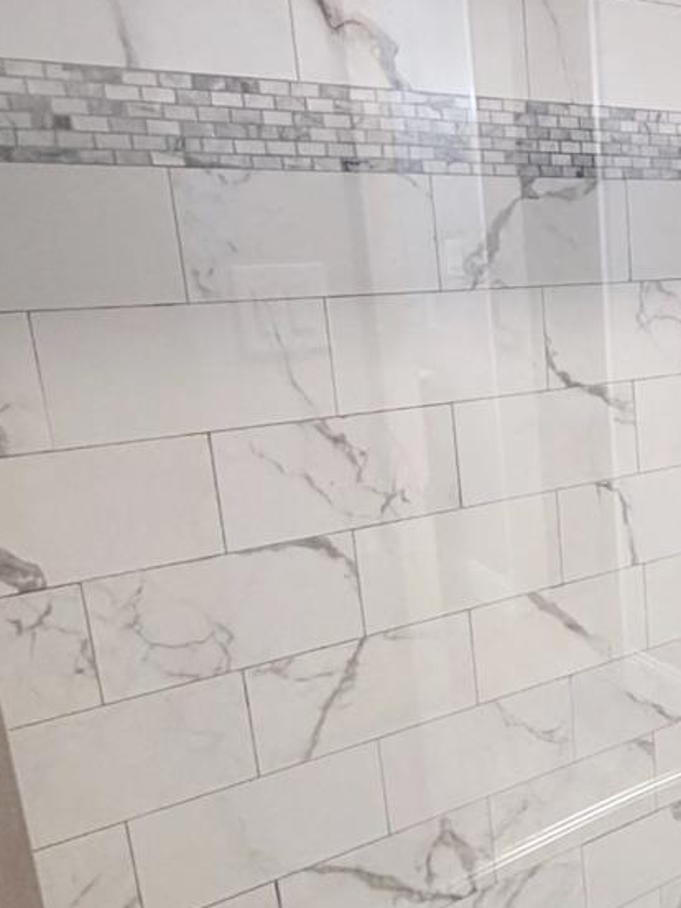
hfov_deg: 33.1
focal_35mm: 38
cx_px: 743
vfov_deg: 48.9
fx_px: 997
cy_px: 488
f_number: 2.2
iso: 250
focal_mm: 2.22
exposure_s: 1/60
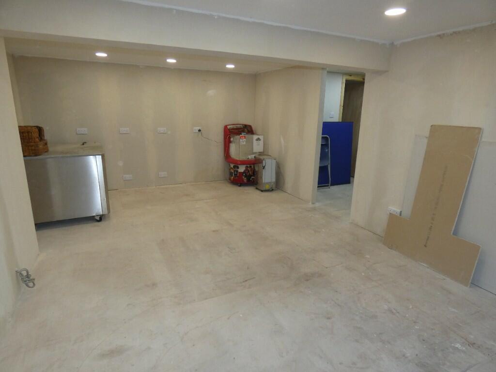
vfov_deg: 66.0
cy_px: 186
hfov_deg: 81.7
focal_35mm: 20
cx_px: 248
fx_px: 287
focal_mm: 3.6
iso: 160
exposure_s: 1/60
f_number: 2.8
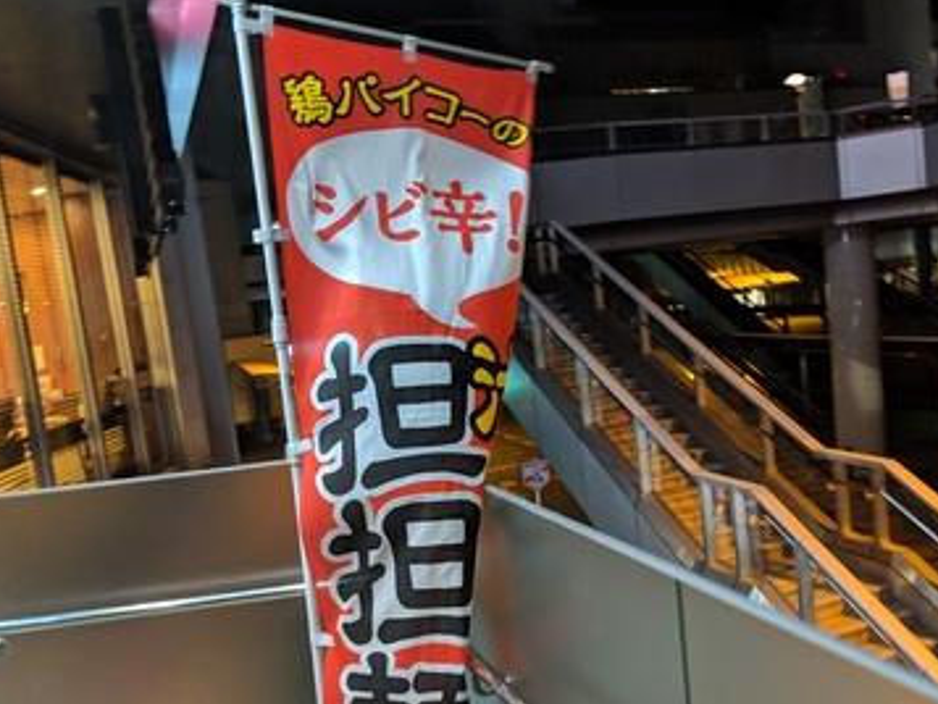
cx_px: 528
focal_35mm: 34
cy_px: 411
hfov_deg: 53.8
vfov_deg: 41.7
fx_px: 922
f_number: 1.8
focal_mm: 4.44
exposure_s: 1/33.3
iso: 444
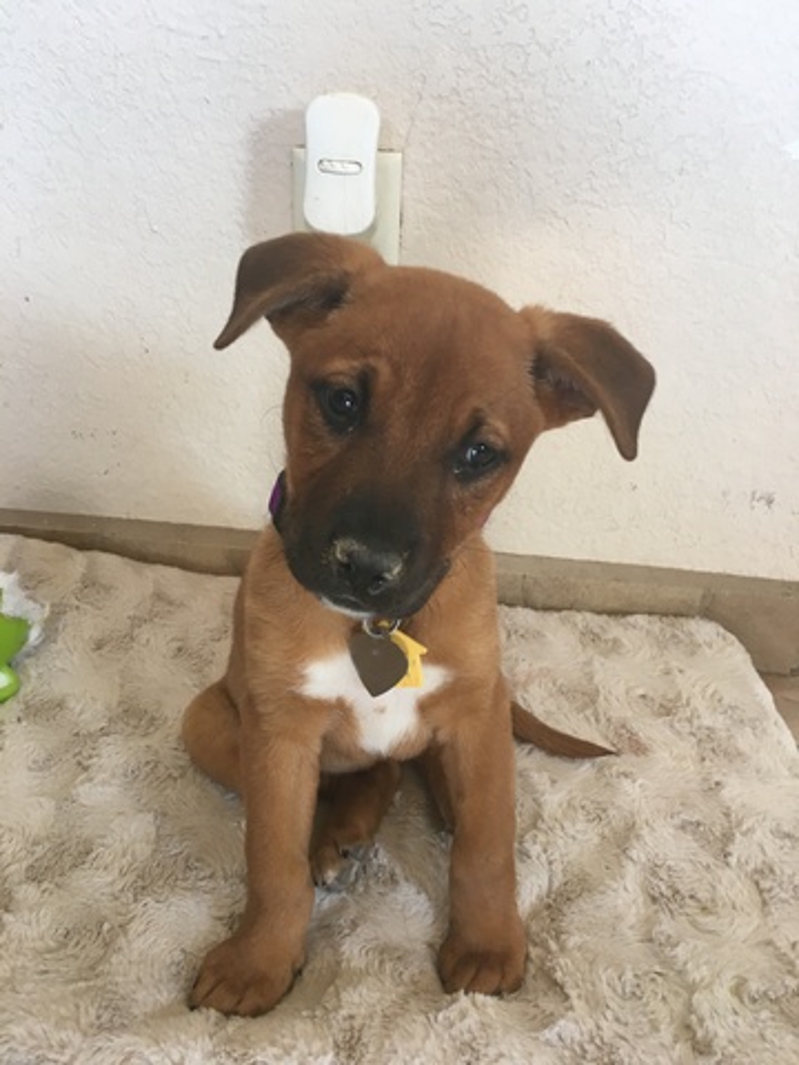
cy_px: 532
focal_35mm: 29
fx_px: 892
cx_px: 400
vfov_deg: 61.7
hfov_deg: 48.2
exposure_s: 1/30
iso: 80
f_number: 2.2
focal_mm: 4.15
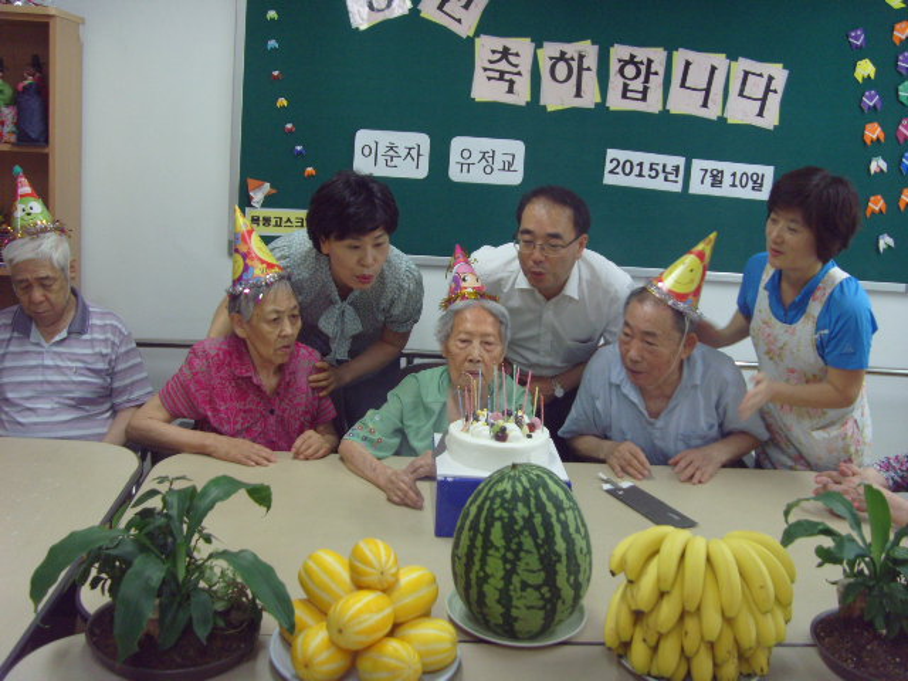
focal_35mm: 39
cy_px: 340
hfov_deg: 47.9
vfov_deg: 36.8
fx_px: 1023
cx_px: 454
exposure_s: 1/45
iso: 200
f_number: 3.5
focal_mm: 6.6
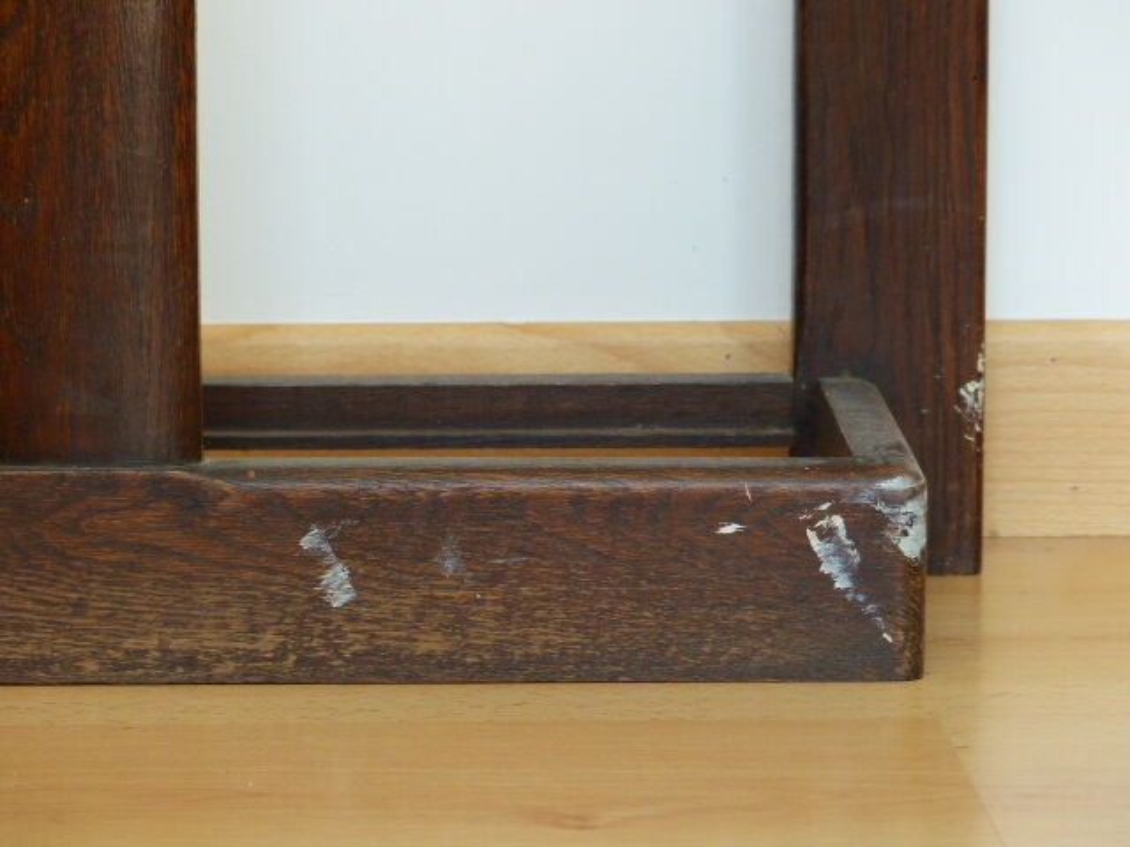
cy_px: 424
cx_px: 565
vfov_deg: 9.9
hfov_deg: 13.2
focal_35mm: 150
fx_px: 4897
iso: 160
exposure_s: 1/80
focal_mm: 27
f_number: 2.8
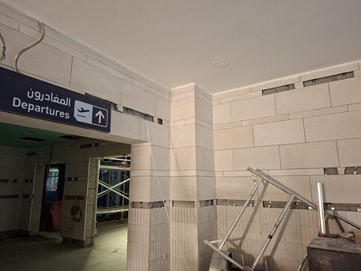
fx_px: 240
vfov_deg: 58.9
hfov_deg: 73.9
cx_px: 180
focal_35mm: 23
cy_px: 136
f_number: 1.8
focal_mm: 5.54
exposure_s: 1/50
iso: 320
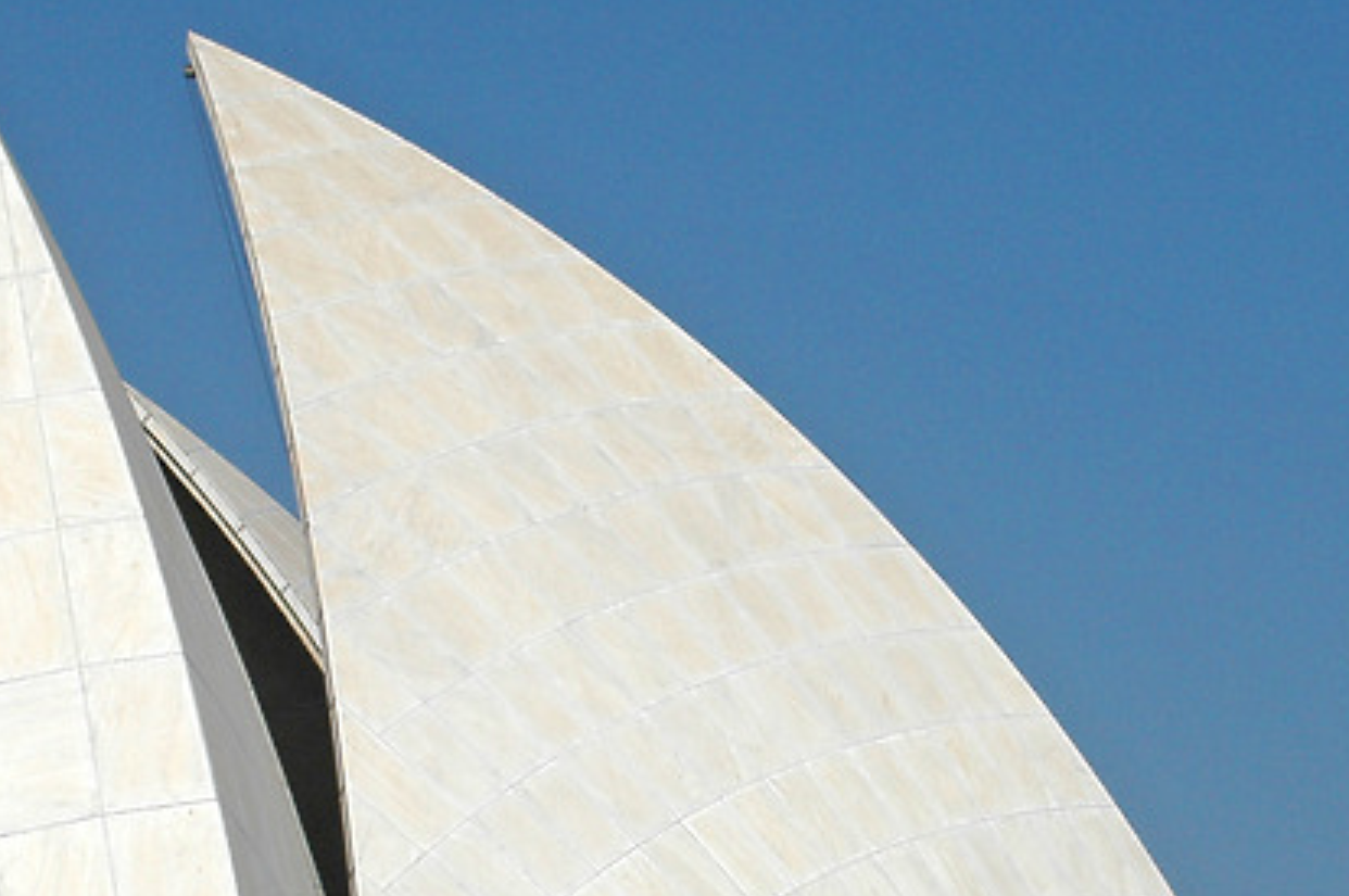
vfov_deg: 11.0
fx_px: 4641
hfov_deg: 16.5
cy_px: 815
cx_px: 668
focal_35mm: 124
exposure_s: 1/640
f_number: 13
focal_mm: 38
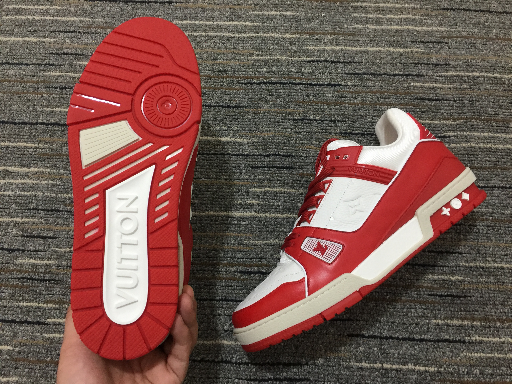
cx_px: 256
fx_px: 429
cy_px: 192
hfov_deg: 61.7
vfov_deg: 48.2
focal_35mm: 29
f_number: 2.2
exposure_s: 1/33
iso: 80
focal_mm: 4.15
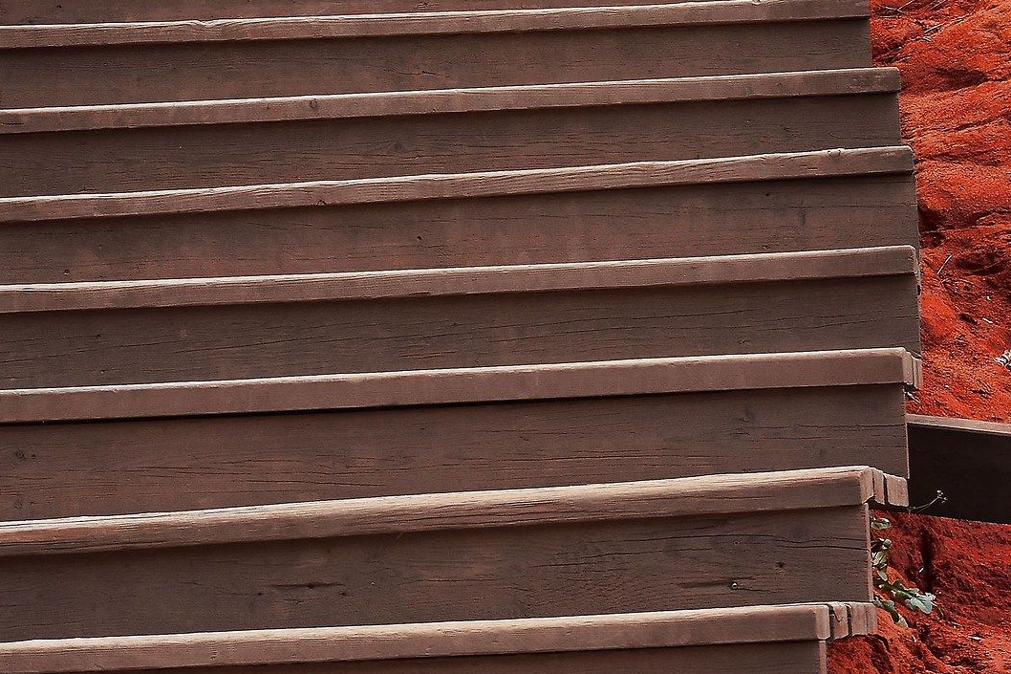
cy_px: -57
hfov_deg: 11.0
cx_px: 262
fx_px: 5254
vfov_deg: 7.3
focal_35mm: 187
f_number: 9
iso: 400
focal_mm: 55
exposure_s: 1/160
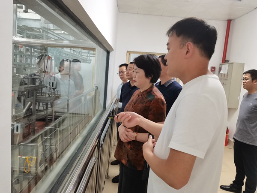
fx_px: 200
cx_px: 128
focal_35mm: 27
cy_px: 96
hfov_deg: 65.3
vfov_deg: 51.4
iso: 400
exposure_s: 1/33.3
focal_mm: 4.94
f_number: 1.9
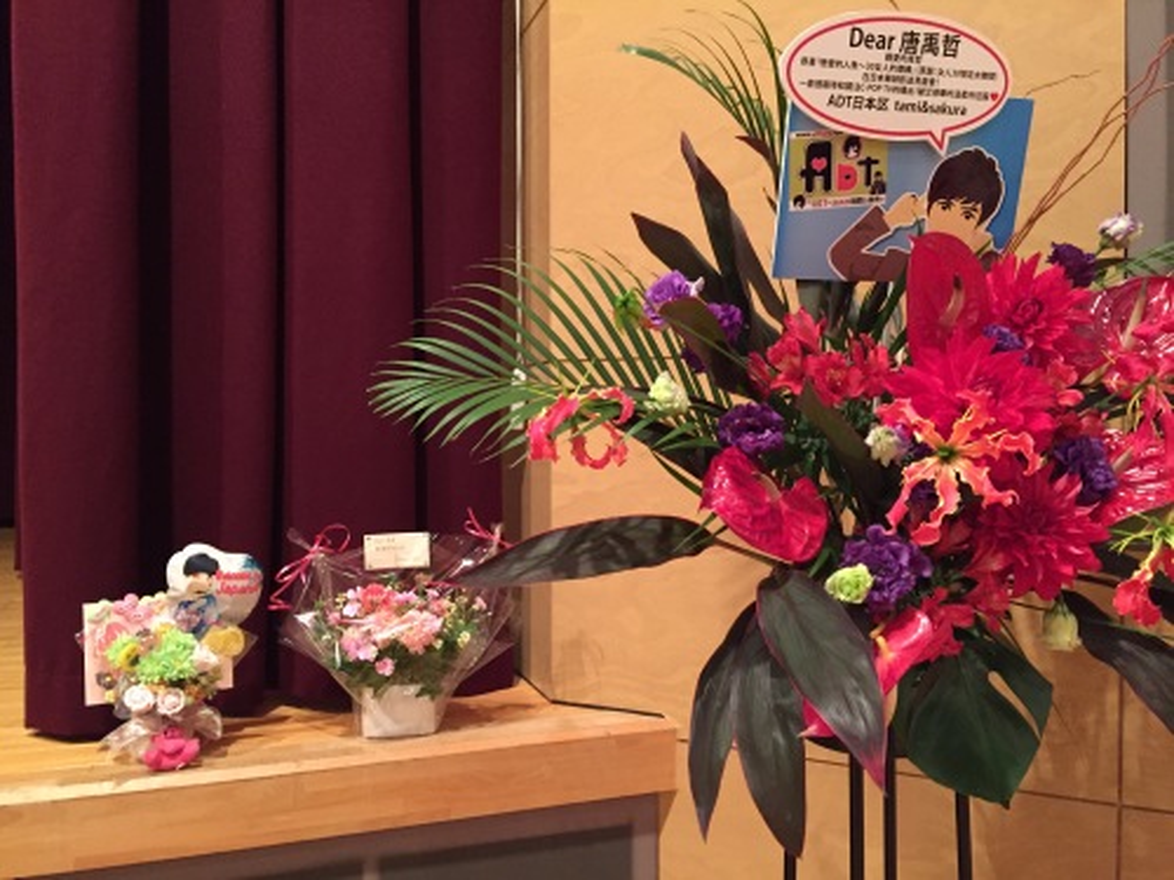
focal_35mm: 29
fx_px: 984
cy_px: 440
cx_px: 587
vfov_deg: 48.2
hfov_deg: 61.7
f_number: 2.2
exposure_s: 1/15
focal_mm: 4.15
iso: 320
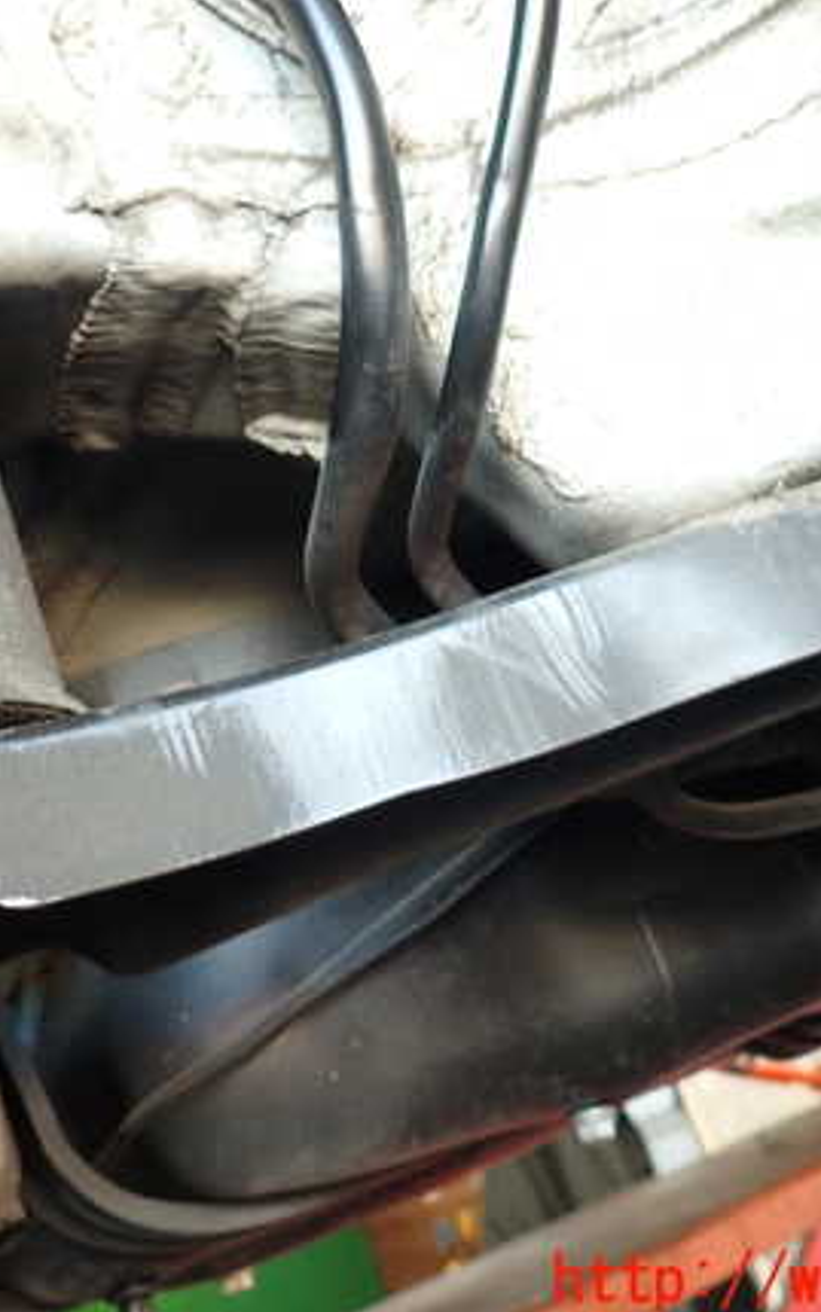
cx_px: 327
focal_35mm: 37
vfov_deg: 52.7
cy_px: 635
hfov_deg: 34.3
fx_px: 1324
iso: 200
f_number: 2
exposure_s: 1/40
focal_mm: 4.5
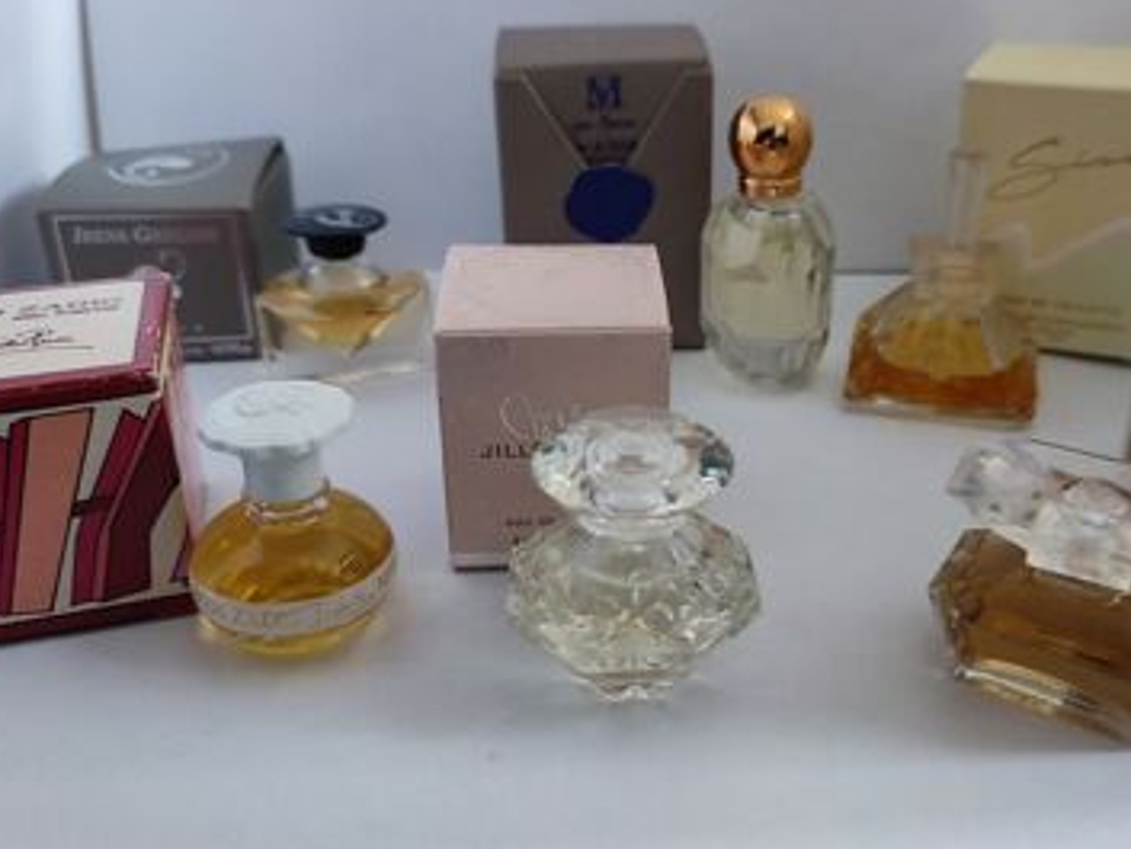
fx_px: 1111
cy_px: 384
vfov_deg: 41.8
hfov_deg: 53.6
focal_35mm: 34
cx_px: 673
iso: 752
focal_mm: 6.04
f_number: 1.9
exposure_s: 1/20
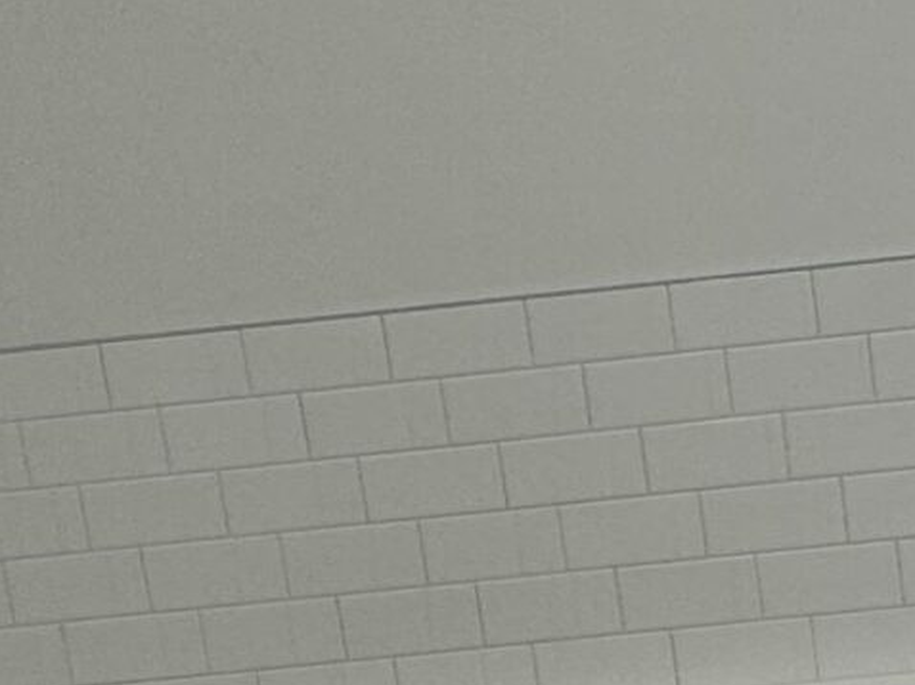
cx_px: 949
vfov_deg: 19.5
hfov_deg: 24.6
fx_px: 1981
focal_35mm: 75
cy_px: 165
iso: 80
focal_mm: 2.22
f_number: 2.2
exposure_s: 1/120
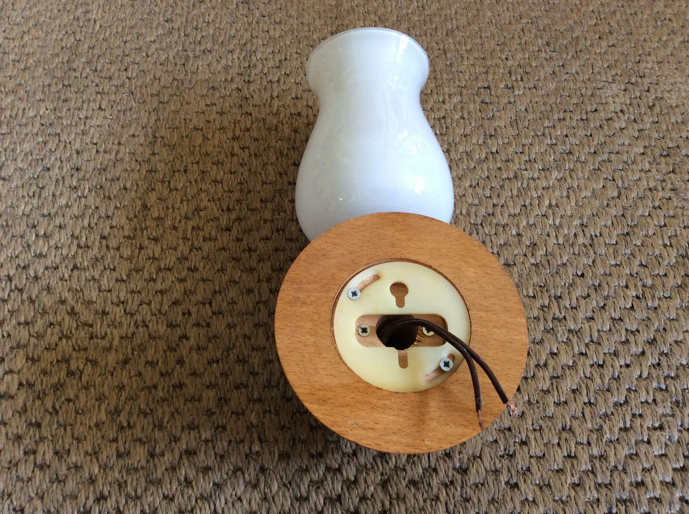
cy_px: 257
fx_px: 636
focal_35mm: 32
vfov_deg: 44.1
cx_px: 344
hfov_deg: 56.9
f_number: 2.4
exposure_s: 1/25
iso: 125
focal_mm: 3.3
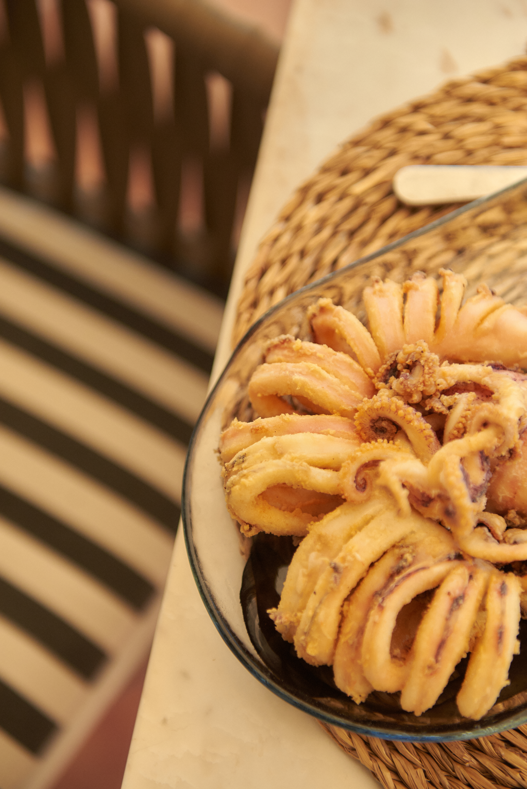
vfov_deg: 28.8
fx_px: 1536
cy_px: 394
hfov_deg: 19.5
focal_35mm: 70
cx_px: 264
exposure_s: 1/800
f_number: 3.2
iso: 500
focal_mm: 70
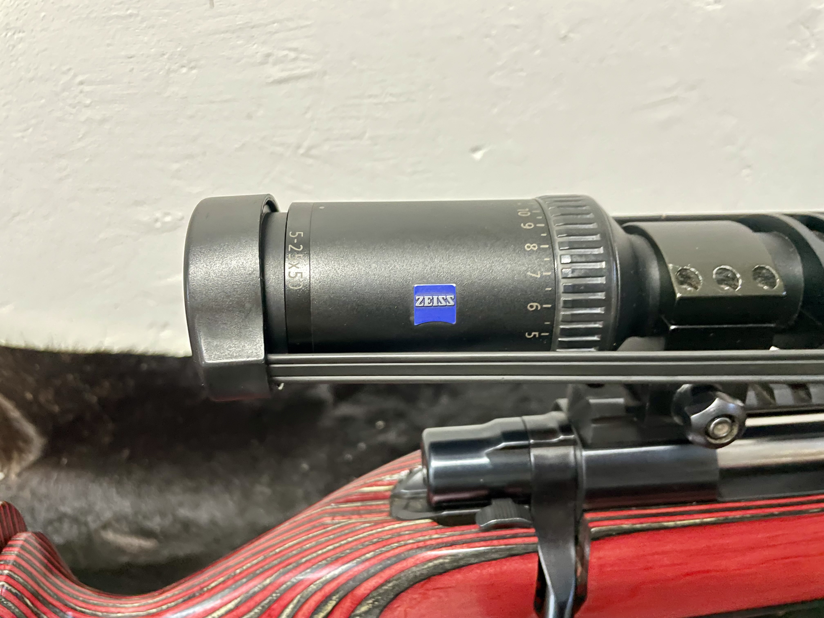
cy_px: 309
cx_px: 412
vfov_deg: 53.1
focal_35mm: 26
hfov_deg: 67.3
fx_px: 619
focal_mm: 4.2
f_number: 1.6
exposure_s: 1/20
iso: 1000
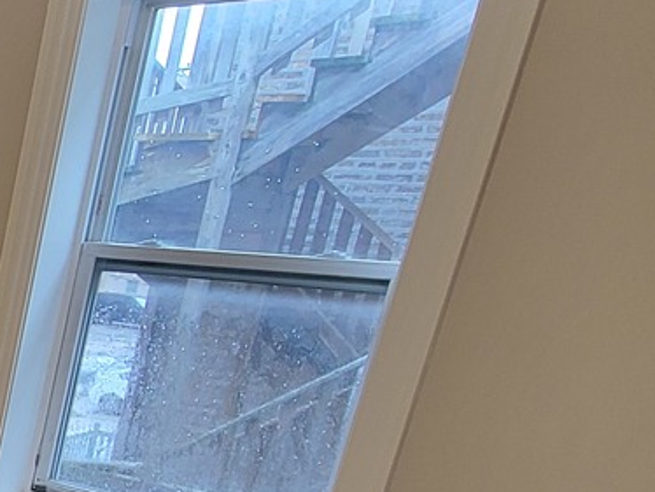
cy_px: 518
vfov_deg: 27.1
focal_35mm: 50
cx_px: -527
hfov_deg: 22.2
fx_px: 947
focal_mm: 2.2
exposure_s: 1/60
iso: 200
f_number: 2.2
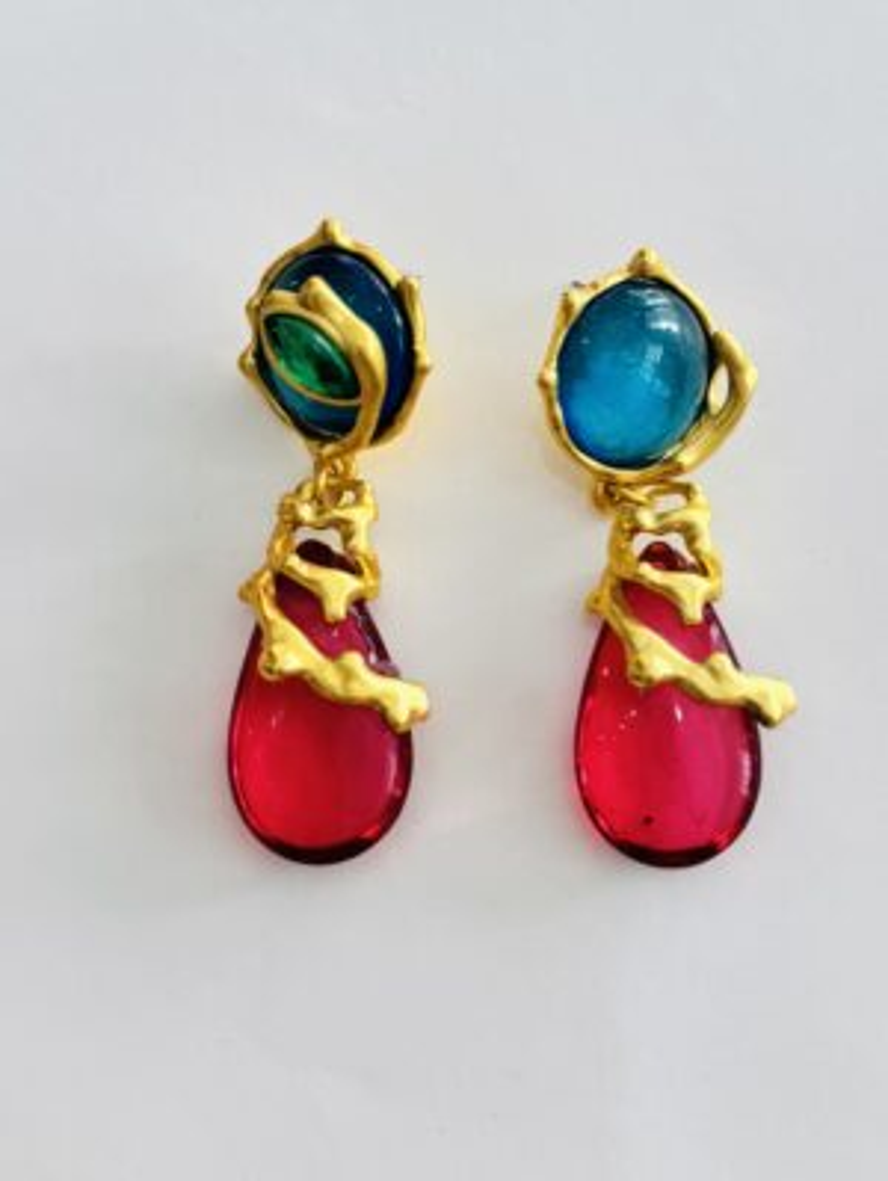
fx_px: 820
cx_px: 444
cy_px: 590
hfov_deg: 56.9
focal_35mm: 24
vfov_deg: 71.5
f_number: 1.78
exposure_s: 1/197
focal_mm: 6.76
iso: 64
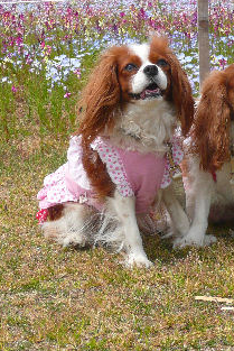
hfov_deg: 14.0
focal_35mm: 97
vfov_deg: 21.0
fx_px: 945
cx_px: 195
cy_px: 140
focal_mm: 8.2
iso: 100
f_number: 4.2
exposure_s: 1/500
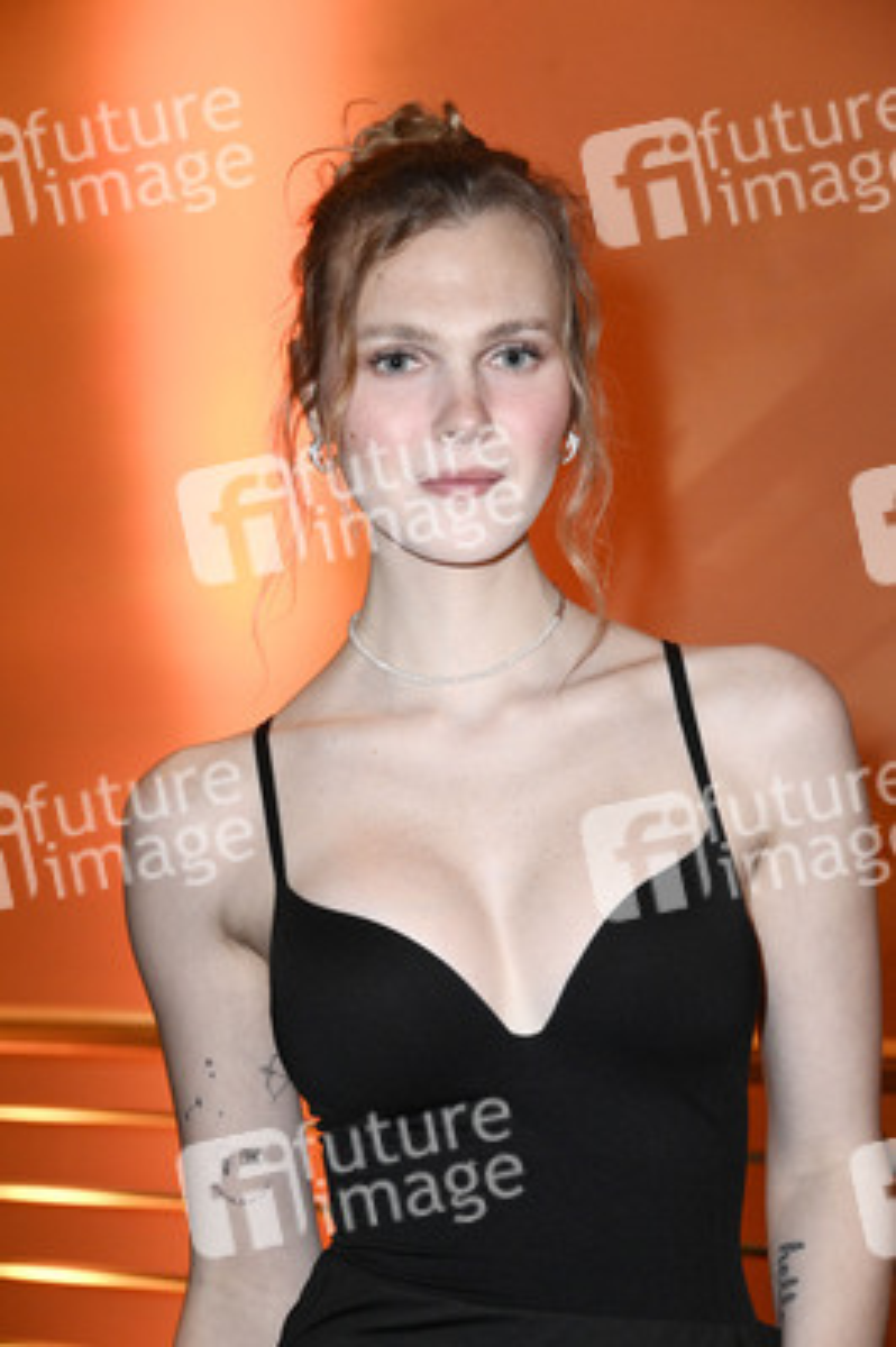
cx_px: 448
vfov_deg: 23.9
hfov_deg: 16.0
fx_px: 3179
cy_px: 674
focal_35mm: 85
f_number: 5.6
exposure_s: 1/160
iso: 5000
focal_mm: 85
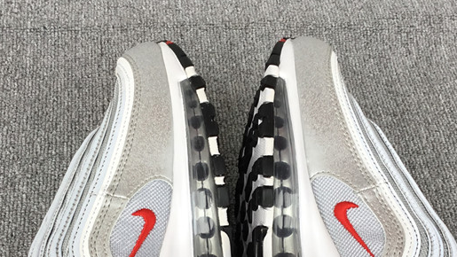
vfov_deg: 20.0
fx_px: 715
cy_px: 234
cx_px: 211
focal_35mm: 59
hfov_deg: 35.4
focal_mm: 3.3
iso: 32
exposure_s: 1/100
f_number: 2.4
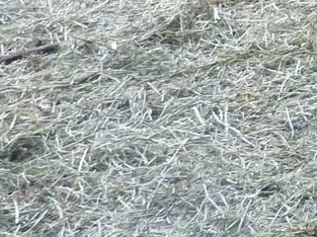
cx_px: 684
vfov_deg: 10.6
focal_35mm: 128
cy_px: -239
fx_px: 1171
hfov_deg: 12.9
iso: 400
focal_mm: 4.1
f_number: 3.3
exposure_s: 1/80
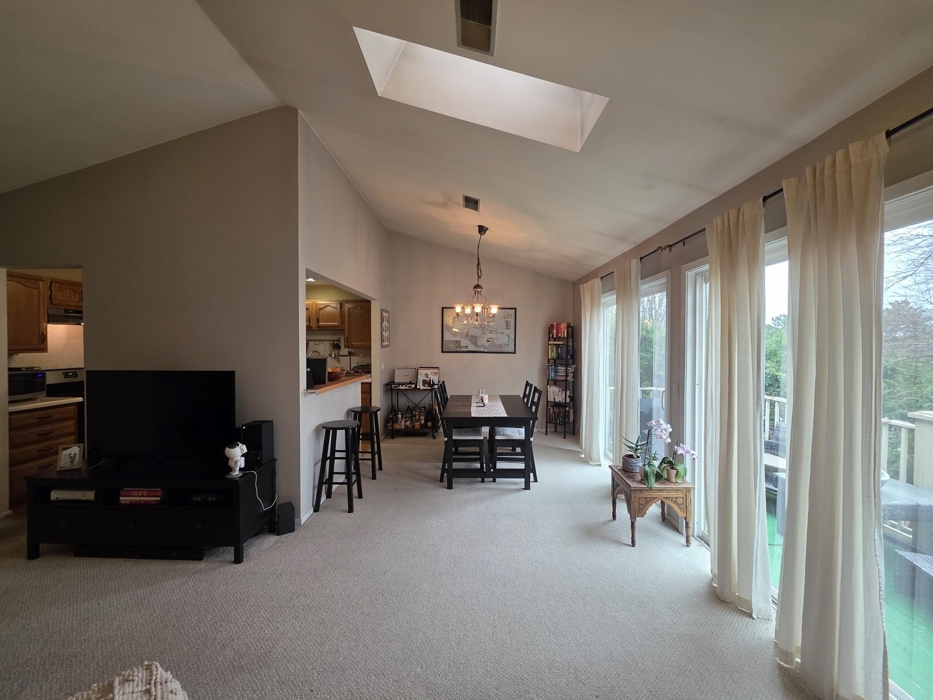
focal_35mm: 13
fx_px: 350
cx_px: 466
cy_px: 350
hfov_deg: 106.2
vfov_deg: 89.9
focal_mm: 2.2
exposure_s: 1/120
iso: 160
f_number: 1.9
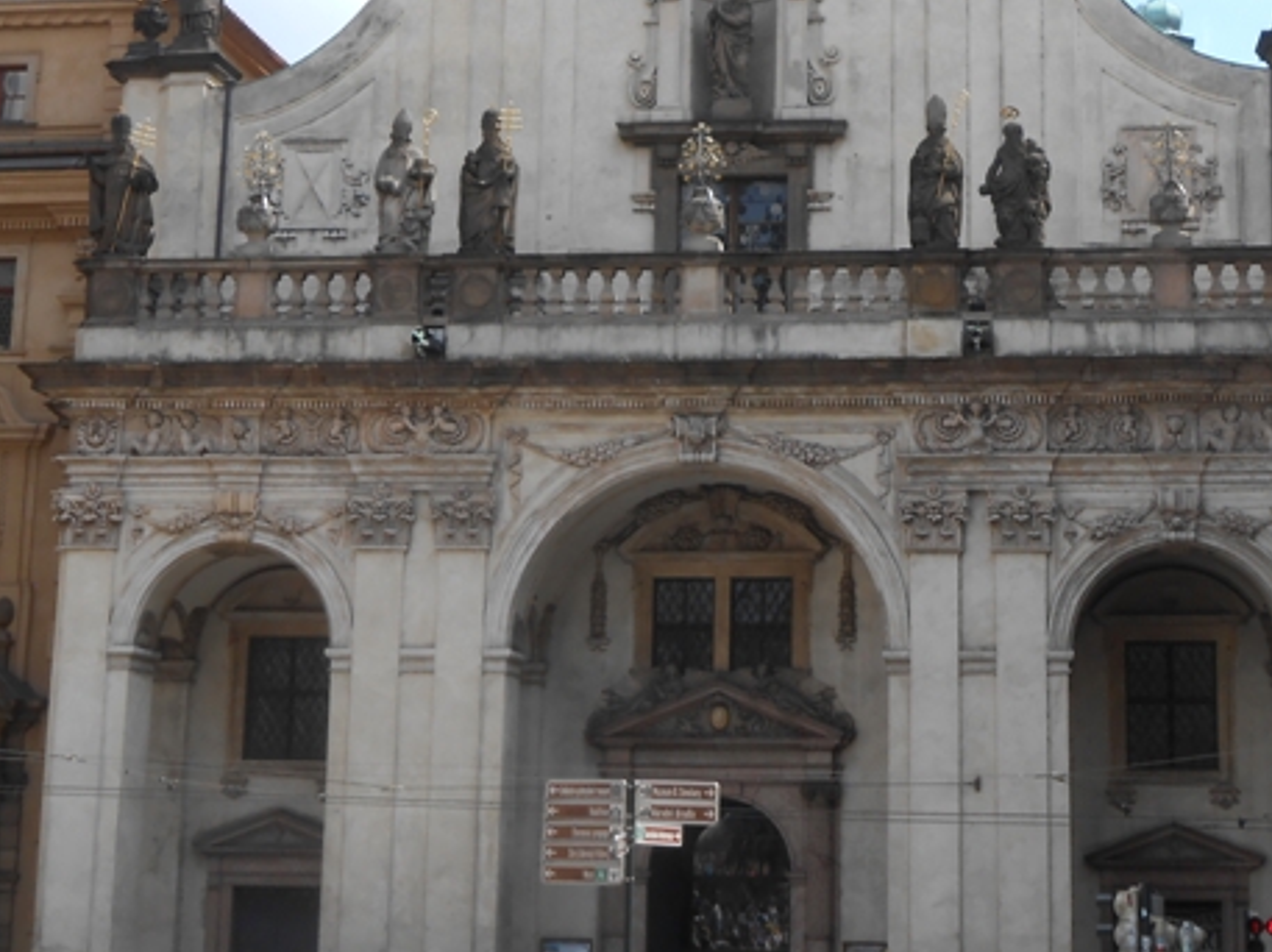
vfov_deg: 19.7
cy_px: 253
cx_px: 746
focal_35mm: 74
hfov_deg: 26.3
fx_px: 2717
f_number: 4.5
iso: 80
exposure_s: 1/400
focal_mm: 7.8
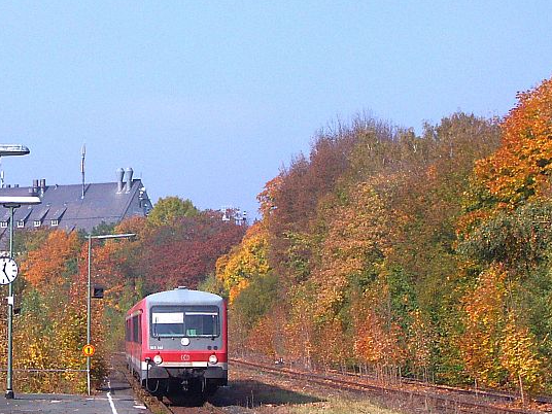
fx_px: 2376
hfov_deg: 13.2
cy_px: 242
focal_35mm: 149
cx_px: 78
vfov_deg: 10.0
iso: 100
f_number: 5
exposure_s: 1/1000
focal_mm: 20.1
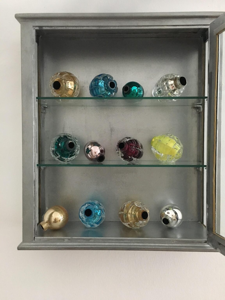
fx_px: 251
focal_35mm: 29
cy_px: 150
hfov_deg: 48.2
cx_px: 112
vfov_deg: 61.7
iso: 200
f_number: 2.2
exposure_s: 1/25
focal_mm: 4.15
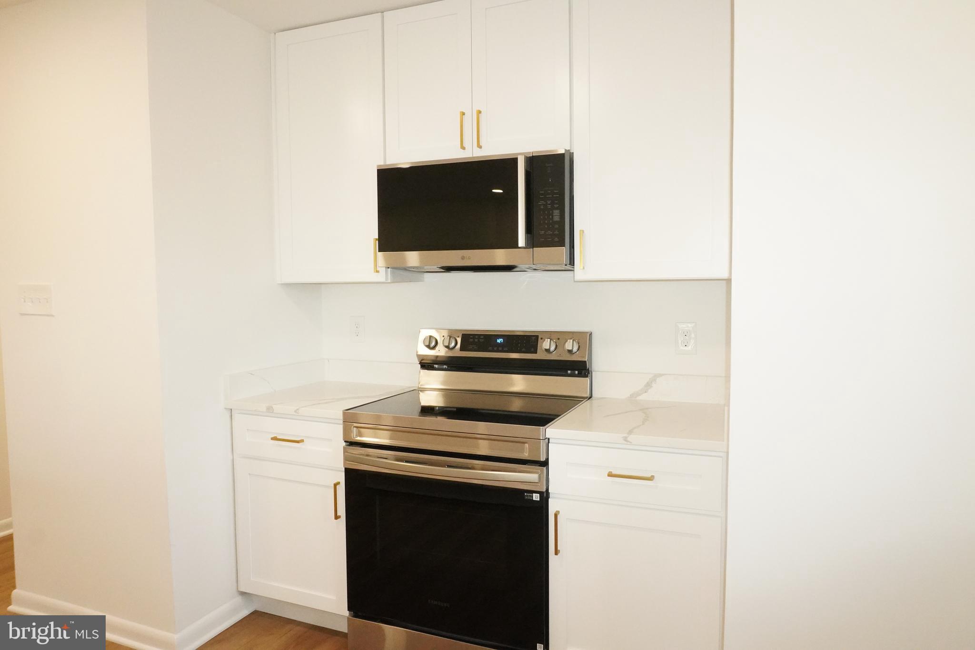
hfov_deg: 73.7
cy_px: 325
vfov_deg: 53.1
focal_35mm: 24
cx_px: 488
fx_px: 650
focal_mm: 16
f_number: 10
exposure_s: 1/160
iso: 8000
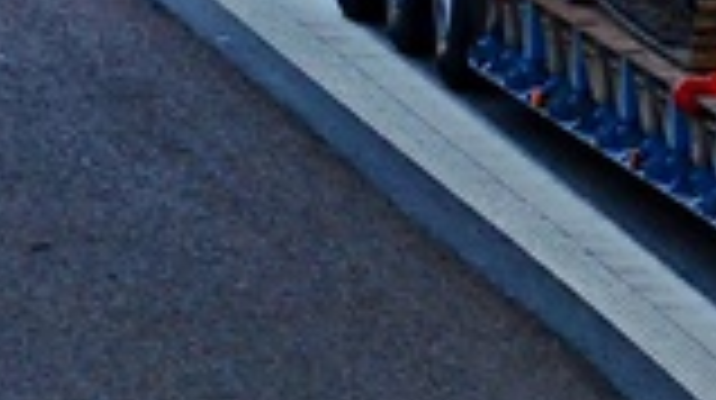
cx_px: 1531
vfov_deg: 0.7
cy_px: -324
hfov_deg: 1.2
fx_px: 32977
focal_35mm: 1739
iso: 800
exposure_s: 1/320
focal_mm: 220
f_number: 8
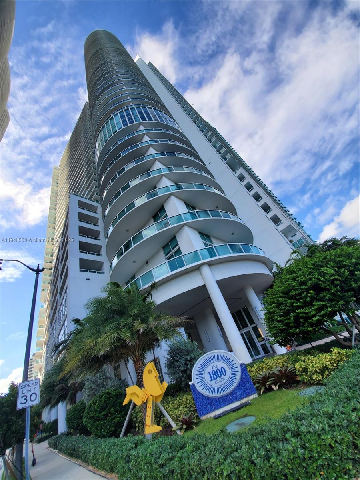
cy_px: 240
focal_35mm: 13
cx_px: 180
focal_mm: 1.8
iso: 50
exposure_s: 1/564
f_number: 2.2
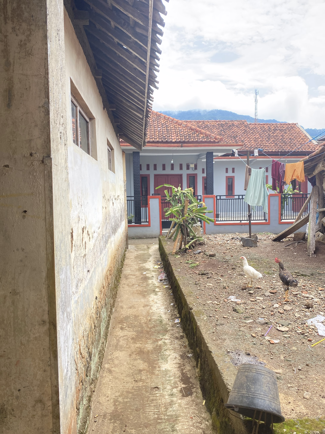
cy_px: 217
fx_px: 325
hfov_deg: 53.1
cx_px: 162
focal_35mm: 26
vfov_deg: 67.3
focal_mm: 4.25
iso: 32
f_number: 1.8
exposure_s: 1/805
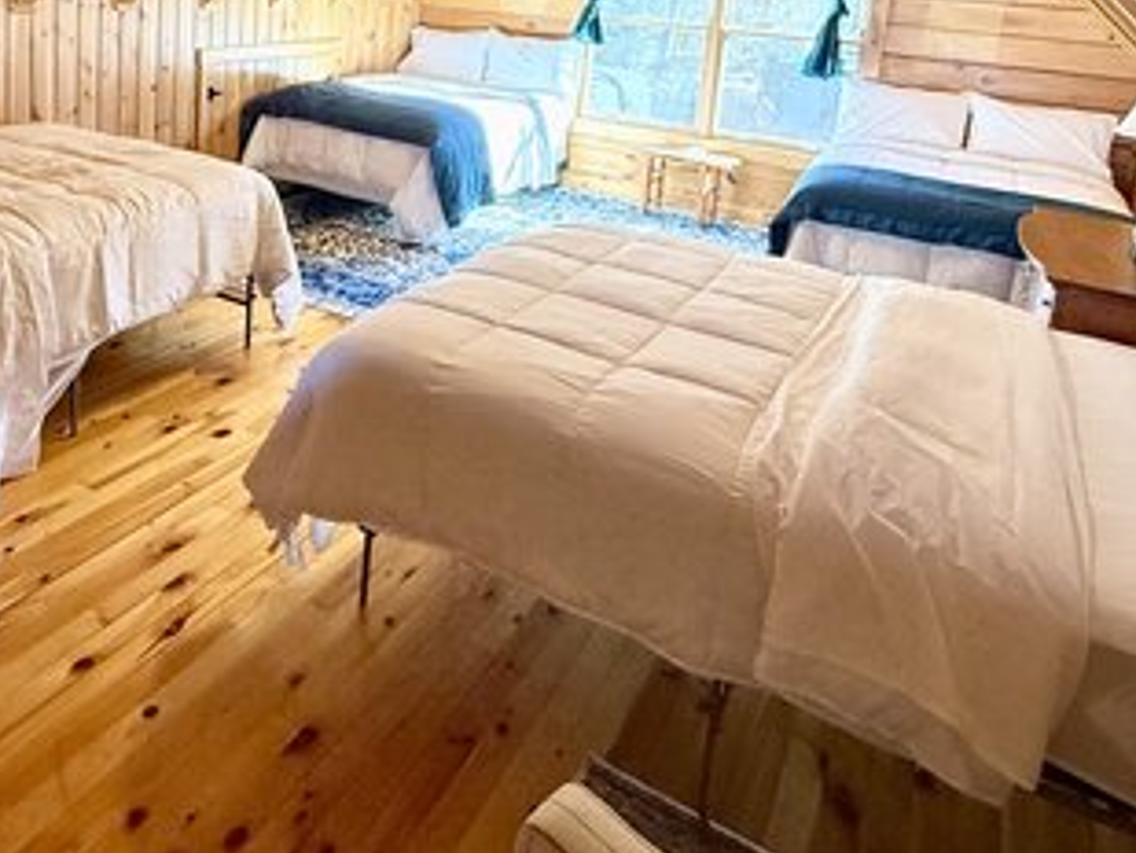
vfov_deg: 44.2
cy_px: 96
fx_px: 952
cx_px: 430
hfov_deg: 60.9
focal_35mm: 29
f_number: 2.2
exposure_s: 1/120
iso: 400
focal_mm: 2.22
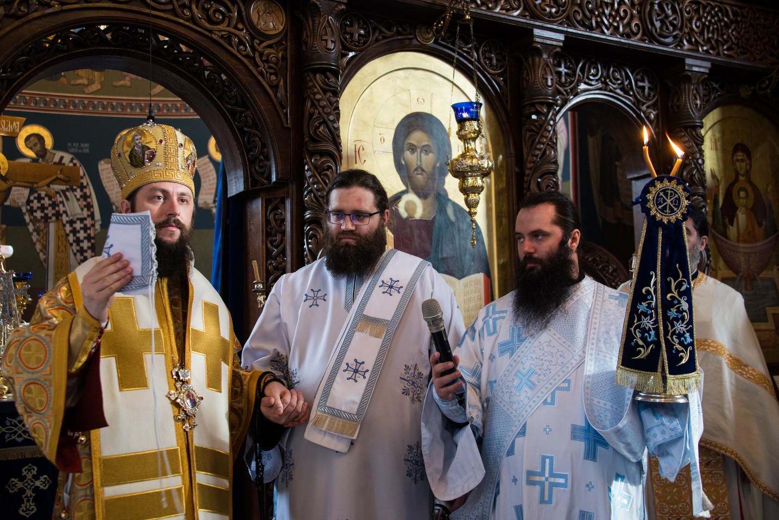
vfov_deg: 30.5
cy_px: 260
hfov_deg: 44.5
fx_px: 952
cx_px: 390
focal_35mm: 44
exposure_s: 1/40
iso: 1250
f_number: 4.2
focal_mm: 44
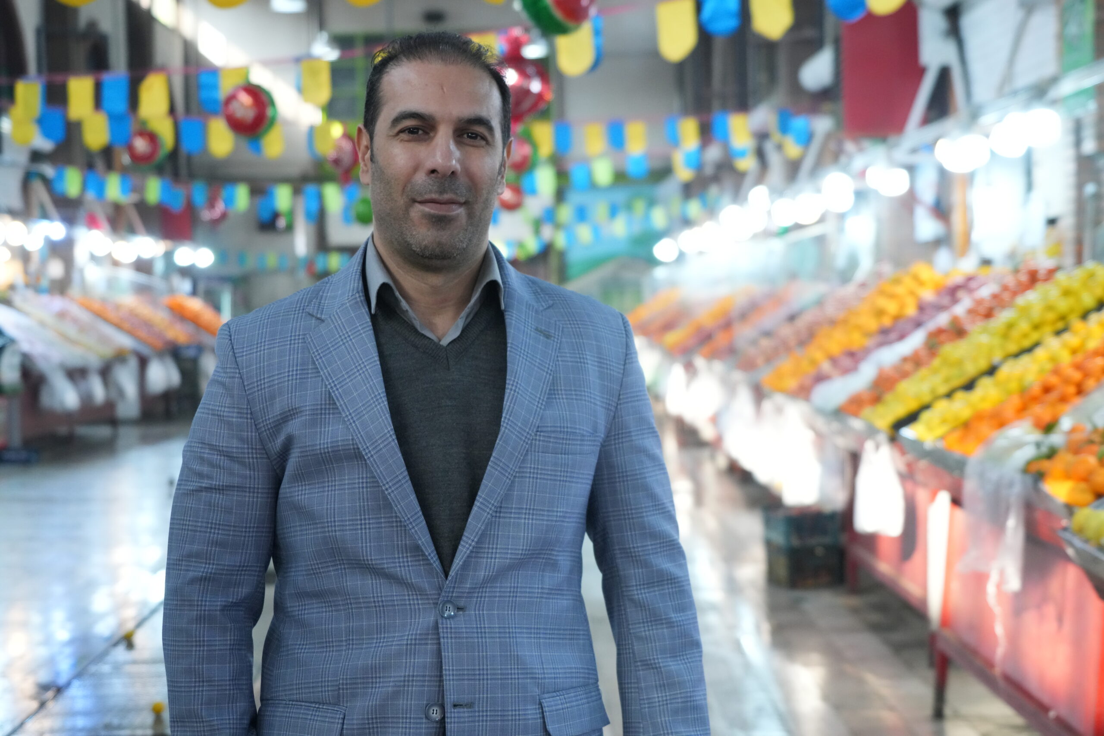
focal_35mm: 66
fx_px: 2024
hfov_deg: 30.5
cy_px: 368
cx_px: 552
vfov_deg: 20.6
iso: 4000
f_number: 5
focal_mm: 66
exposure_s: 1/500
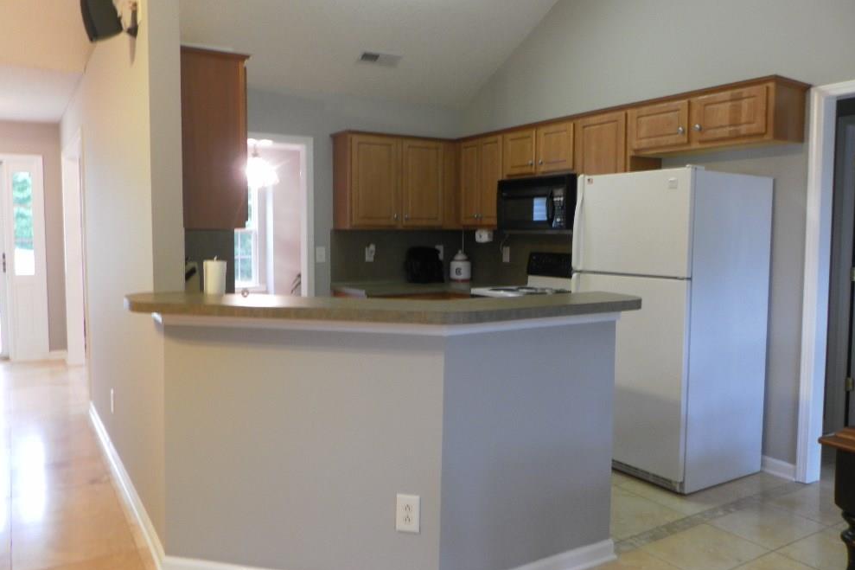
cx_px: 414
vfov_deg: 46.4
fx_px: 665
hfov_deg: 65.5
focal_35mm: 28
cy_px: 276
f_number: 2.8
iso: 200
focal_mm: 4.6
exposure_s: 1/10
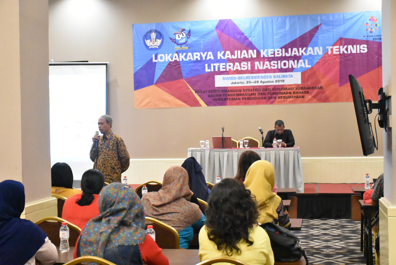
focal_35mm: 57
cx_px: 198
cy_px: 132
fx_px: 627
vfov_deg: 23.8
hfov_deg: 35.0
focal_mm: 38
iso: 18000
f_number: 4.2
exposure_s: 1/60
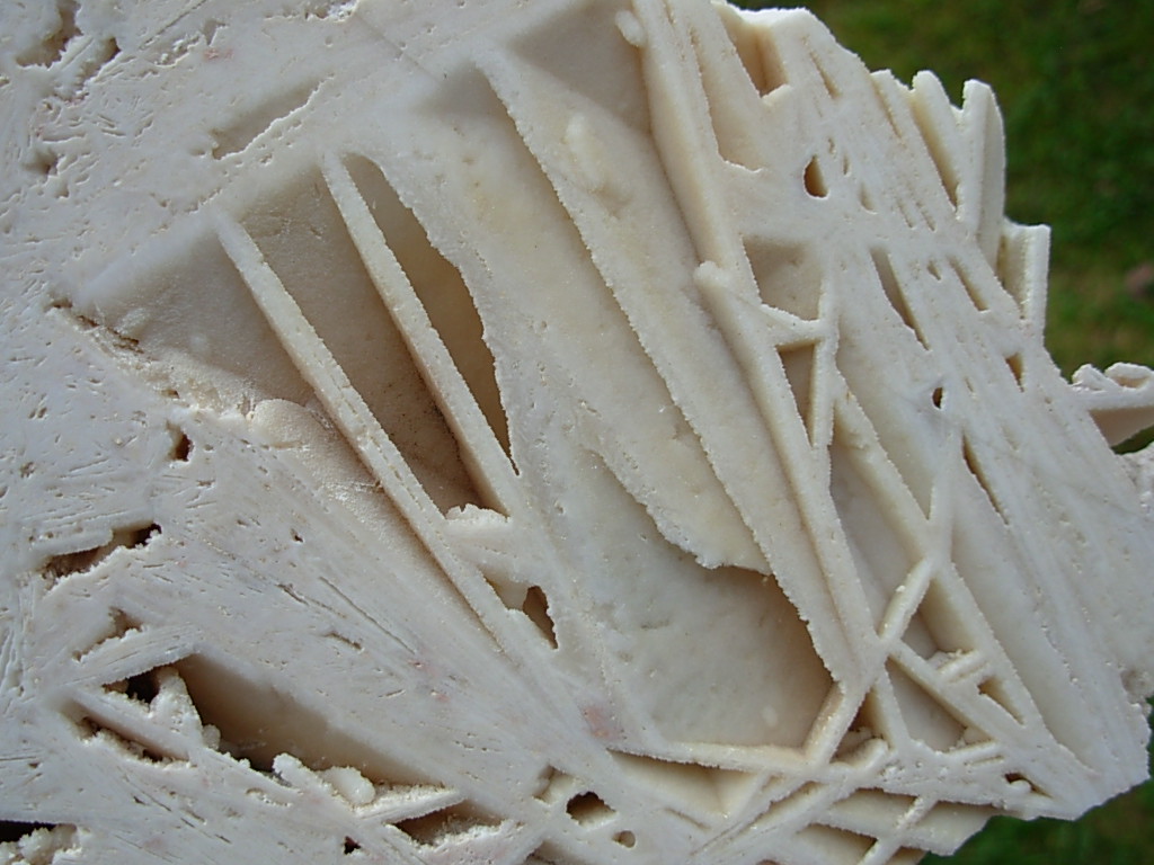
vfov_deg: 37.7
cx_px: 577
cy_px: 432
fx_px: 1267
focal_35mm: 38
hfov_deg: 49.0
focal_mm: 6.3
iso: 50
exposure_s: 1/323
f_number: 2.9
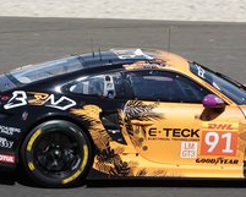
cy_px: 147
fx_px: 2943
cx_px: 163
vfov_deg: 3.8
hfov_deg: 4.8
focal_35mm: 404
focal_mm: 70.27
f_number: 5
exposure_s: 1/800
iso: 100
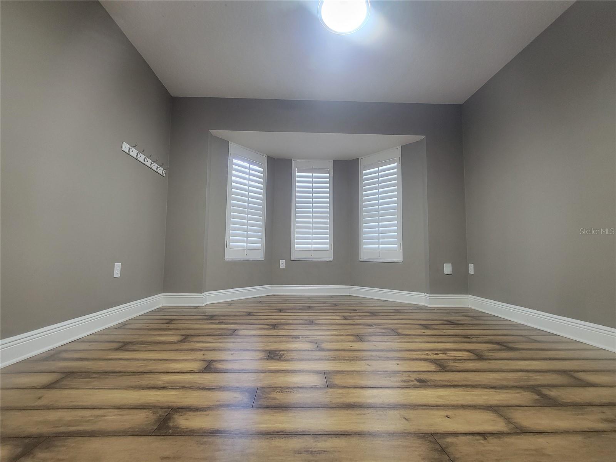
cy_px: 231
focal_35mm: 13
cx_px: 308
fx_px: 231
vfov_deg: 89.9
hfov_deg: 106.2
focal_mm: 2.2
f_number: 2.2
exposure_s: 1/60
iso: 250
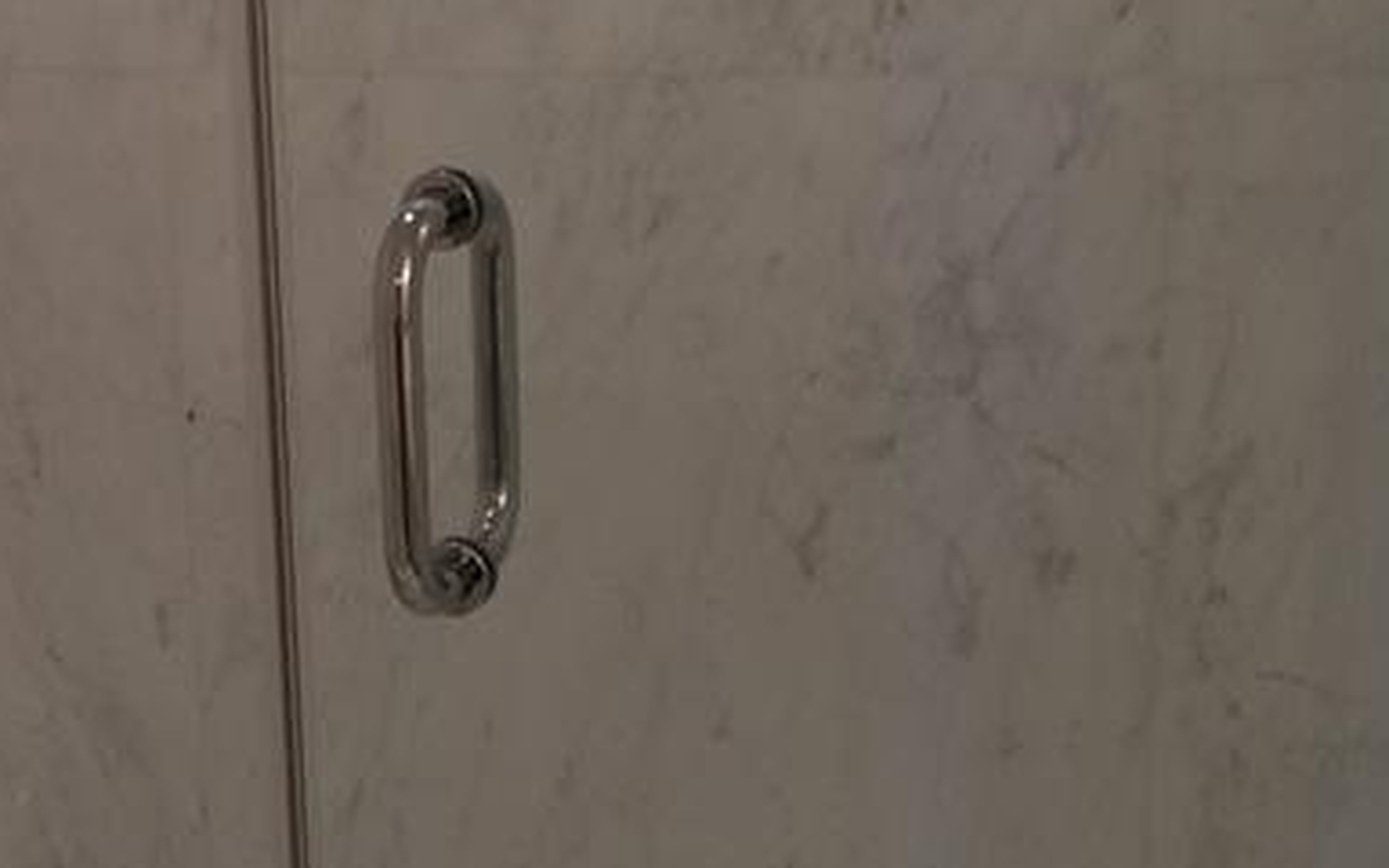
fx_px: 3634
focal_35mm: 96
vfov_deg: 13.5
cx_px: 279
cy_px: 807
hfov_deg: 21.4
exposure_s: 1/30
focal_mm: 4.15
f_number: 2.2
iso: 80
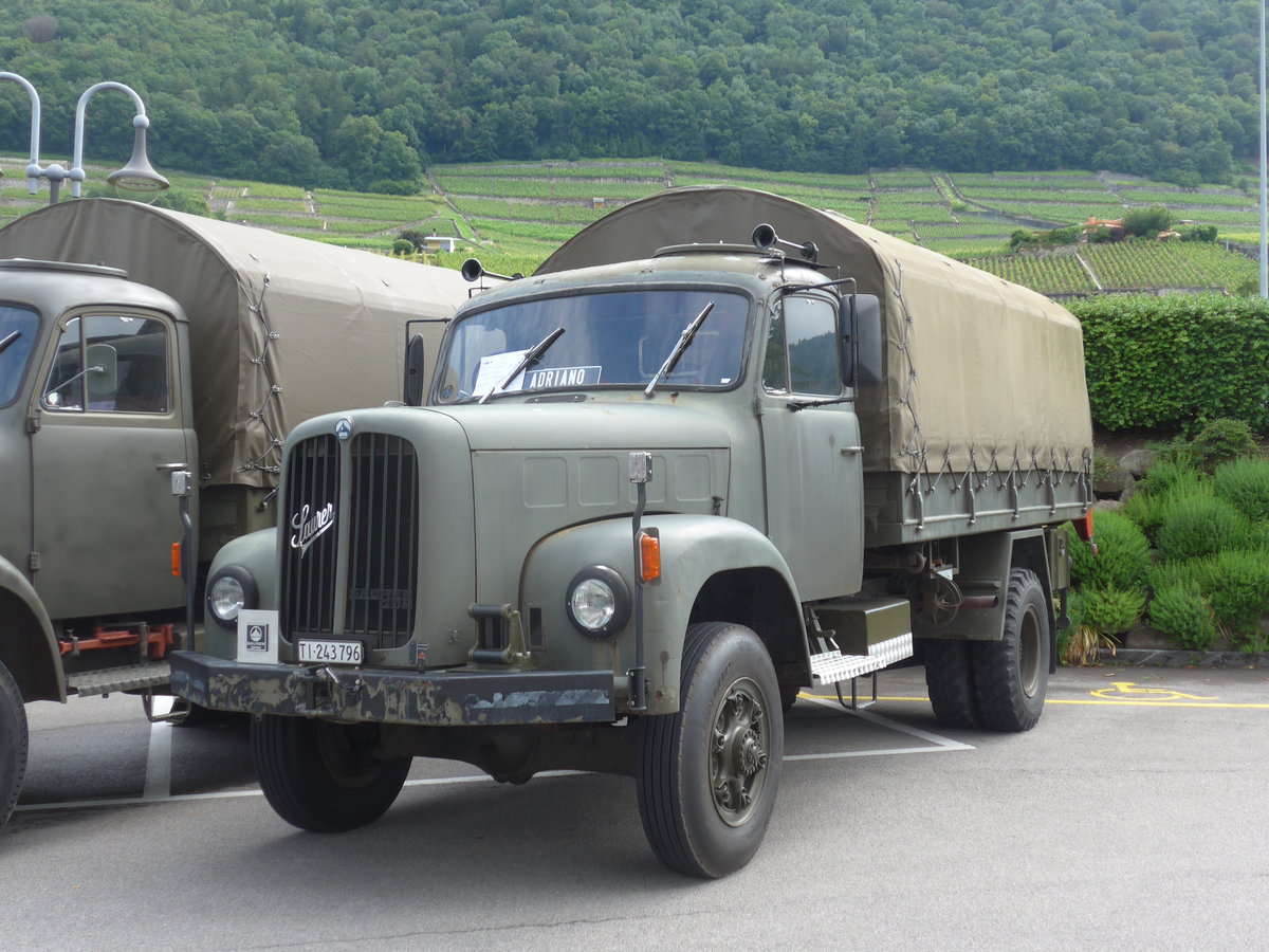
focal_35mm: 44
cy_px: 476
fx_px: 1613
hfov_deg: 42.9
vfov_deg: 32.9
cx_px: 634
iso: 80
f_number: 2.8
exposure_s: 1/320
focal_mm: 9
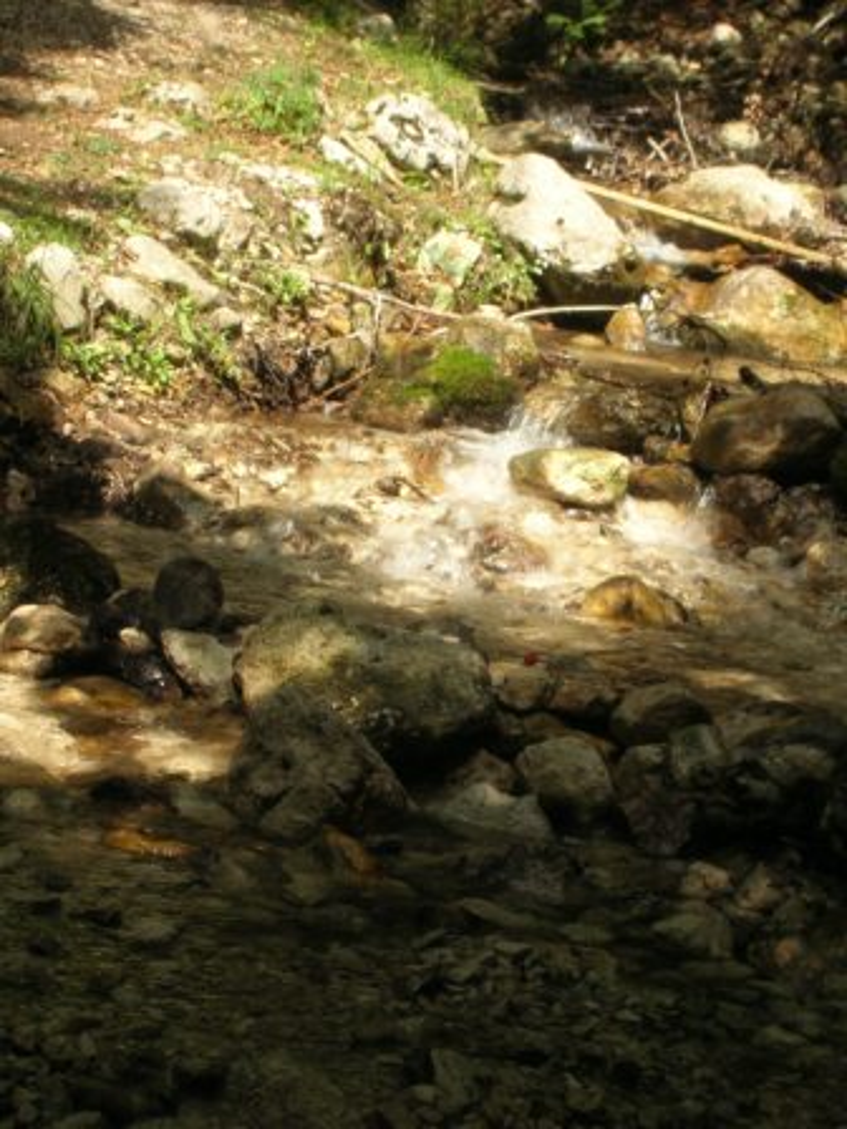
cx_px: 424
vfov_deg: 21.8
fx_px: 2936
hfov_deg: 16.4
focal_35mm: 90
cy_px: 564
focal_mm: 15
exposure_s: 1/51.6
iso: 50
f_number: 7.6
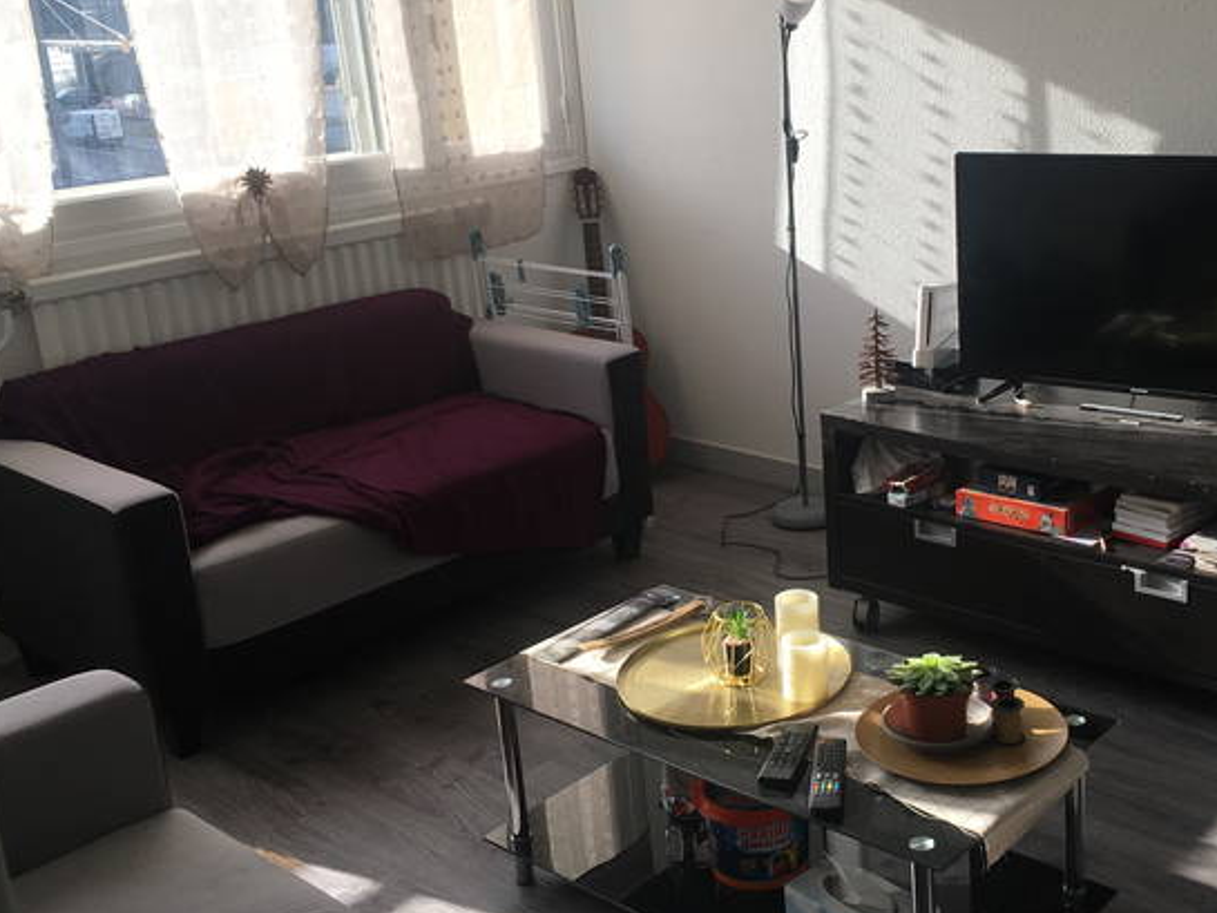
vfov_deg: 34.4
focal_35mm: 42
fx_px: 1477
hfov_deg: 44.2
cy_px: 458
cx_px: 797
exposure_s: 1/340
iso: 25
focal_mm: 4.15
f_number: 2.2
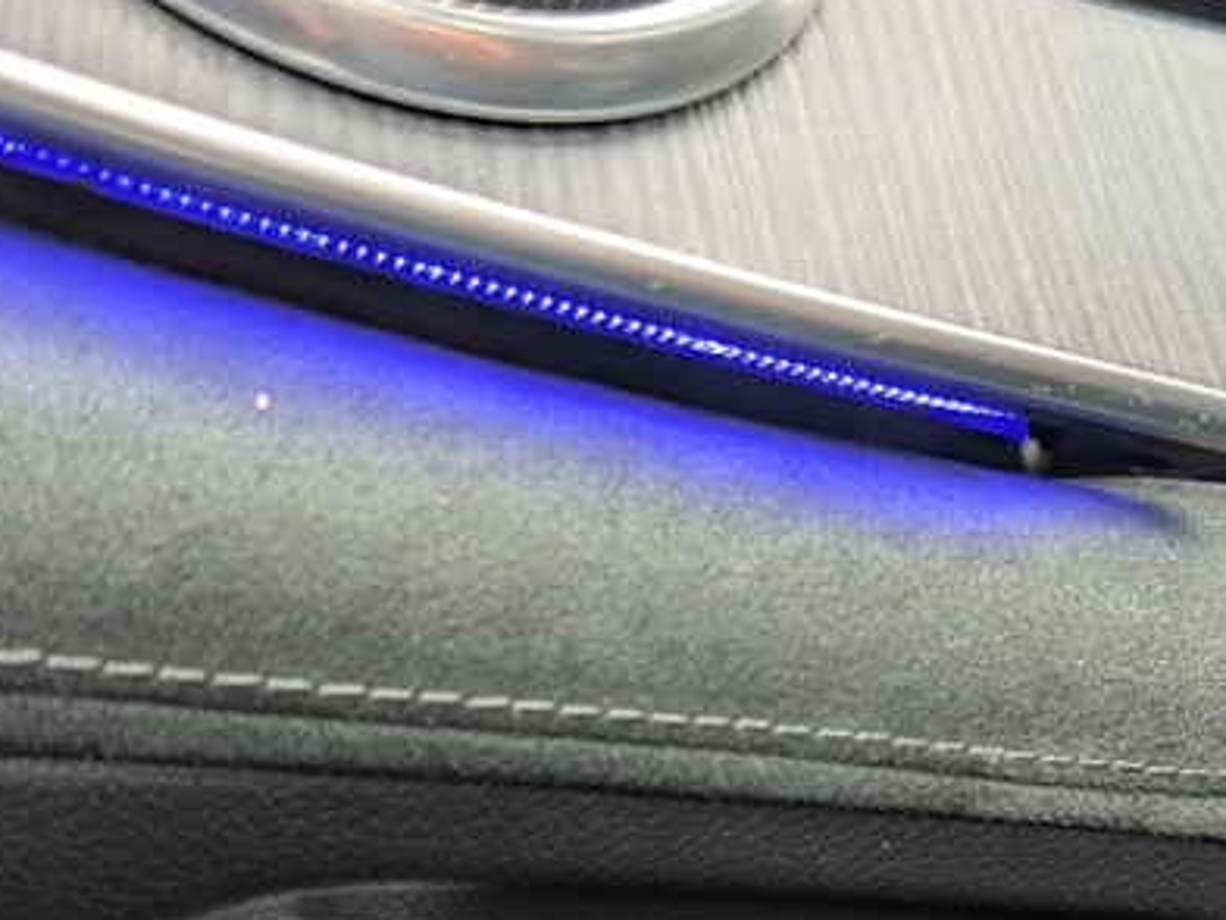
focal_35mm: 49
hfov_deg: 38.8
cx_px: 729
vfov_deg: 29.0
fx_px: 1735
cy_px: 748
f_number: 1.68
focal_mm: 6.9
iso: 39
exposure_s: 1/23.8
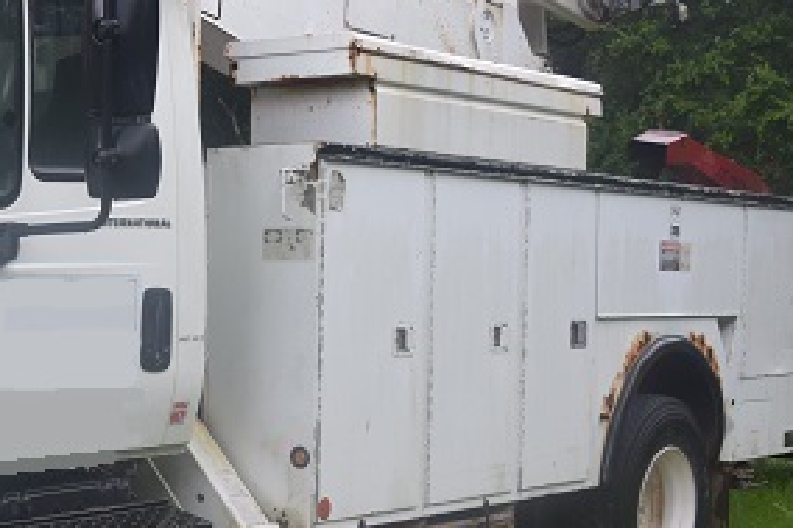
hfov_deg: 25.2
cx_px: -103
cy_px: 307
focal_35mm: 74
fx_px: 1629
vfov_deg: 18.4
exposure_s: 1/100
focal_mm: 20
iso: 400
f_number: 5
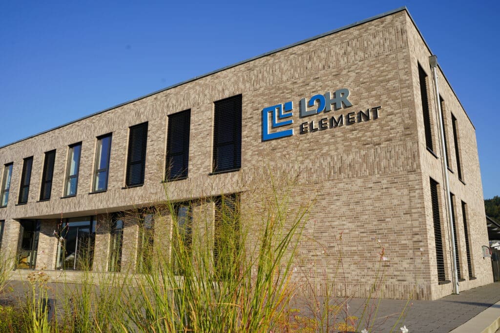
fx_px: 417
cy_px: 166
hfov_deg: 61.9
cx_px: 250
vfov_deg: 43.6
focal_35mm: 30
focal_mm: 30
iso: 100
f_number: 10
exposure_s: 1/160
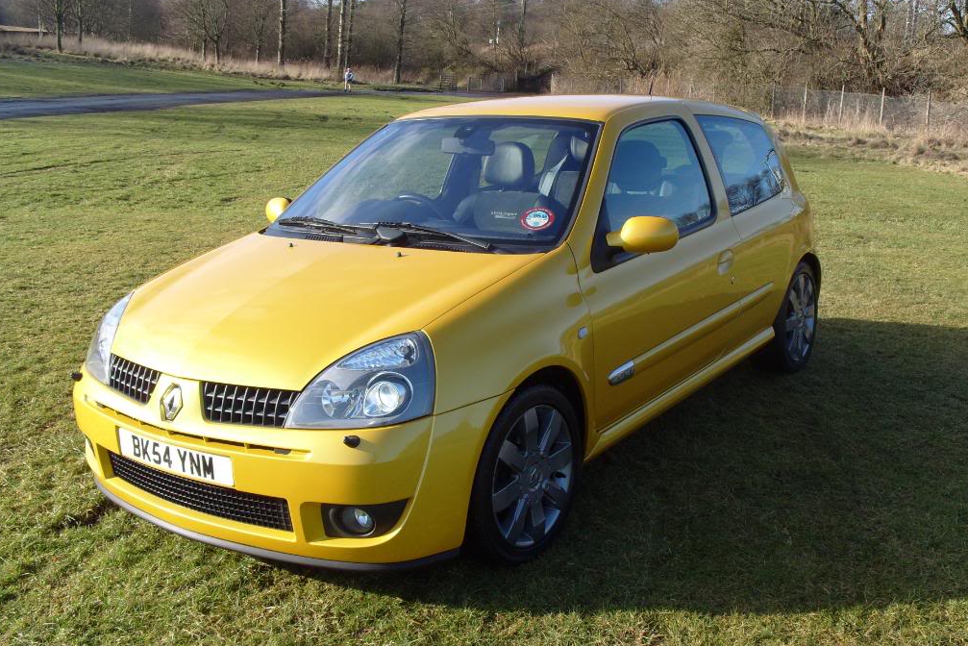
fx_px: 995
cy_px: 324
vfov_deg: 36.0
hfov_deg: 51.9
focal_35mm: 37
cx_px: 483
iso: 80
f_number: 5.3
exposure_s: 1/250
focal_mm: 7.8
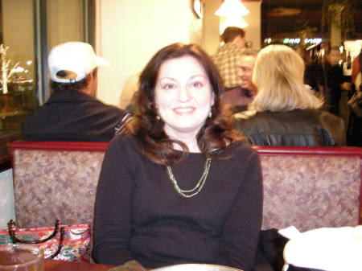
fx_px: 397
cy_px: 136
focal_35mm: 38
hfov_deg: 49.0
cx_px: 181
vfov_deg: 37.7
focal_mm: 6.3
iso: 800
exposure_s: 1/1.6
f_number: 3.2
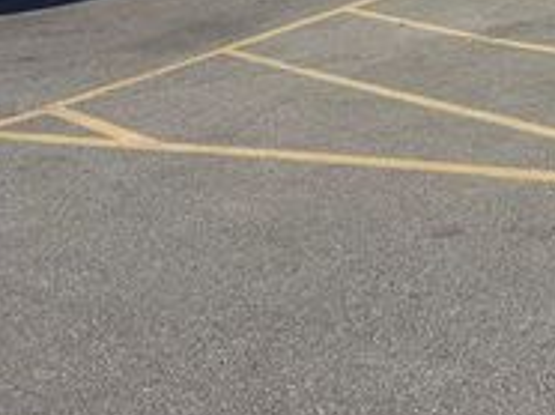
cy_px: -127
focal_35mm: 70
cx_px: 692
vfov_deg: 19.3
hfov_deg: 24.7
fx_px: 1121
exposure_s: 1/6211
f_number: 1.5
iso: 50
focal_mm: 5.7
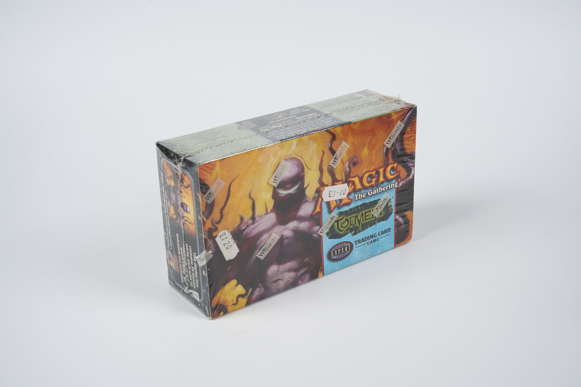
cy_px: 194
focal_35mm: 48
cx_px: 290
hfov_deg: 40.8
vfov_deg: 27.9
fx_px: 781
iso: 800
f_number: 13
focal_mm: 48.4
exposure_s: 1/50
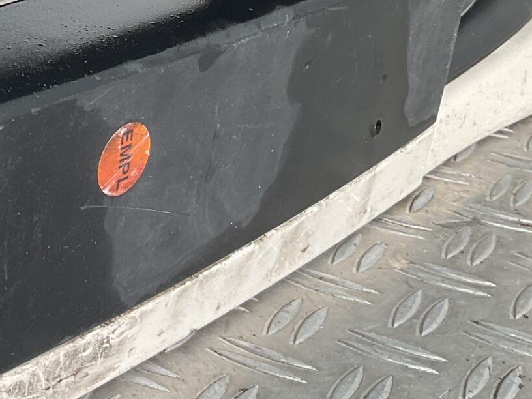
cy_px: 24
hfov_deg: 19.6
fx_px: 1399
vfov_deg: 16.0
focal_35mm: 91
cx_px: -183
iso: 20
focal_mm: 3
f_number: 1.8
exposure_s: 1/120
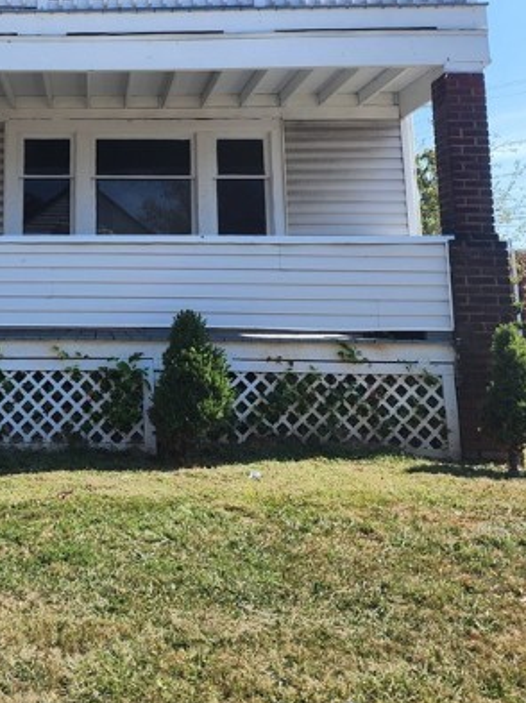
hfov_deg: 30.9
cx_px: 70
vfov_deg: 40.6
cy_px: 152
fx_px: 913
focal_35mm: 45
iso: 12
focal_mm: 6.4
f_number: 1.8
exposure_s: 1/634
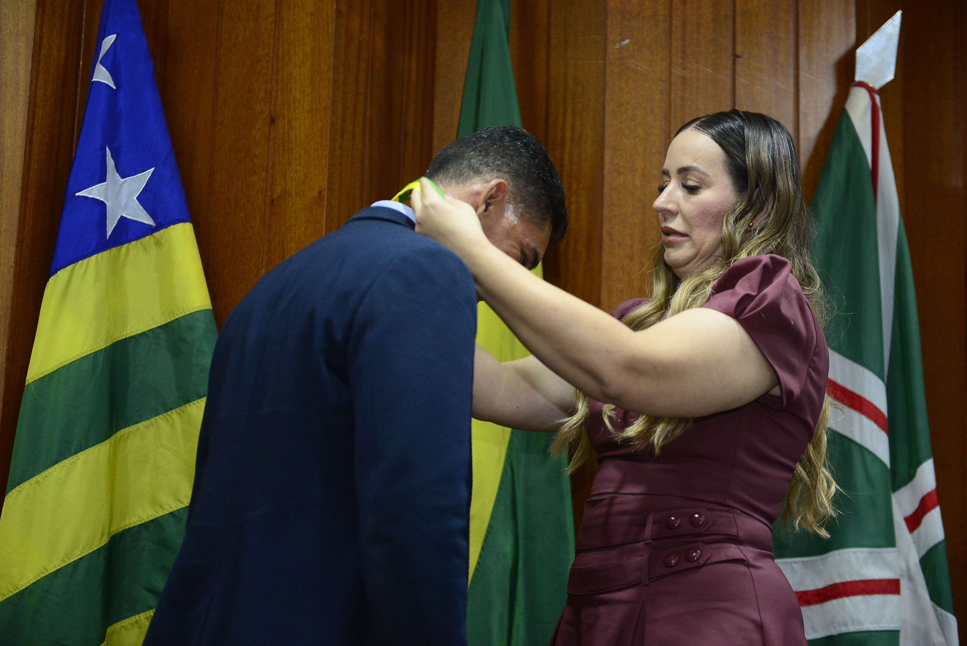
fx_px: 1881
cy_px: 323
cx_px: 484
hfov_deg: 28.8
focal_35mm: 70
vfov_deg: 19.5
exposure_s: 1/125
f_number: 3.2
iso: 2000
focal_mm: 70
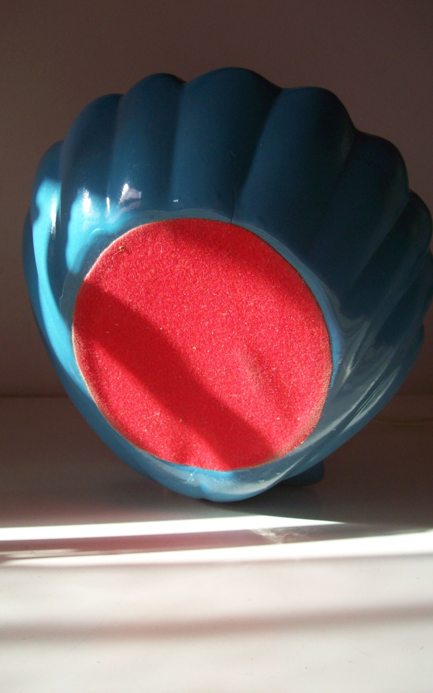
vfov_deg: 50.4
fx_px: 736
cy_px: 340
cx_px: 213
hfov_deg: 32.8
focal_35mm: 39
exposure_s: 1/174
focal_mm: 6
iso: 80
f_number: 2.7
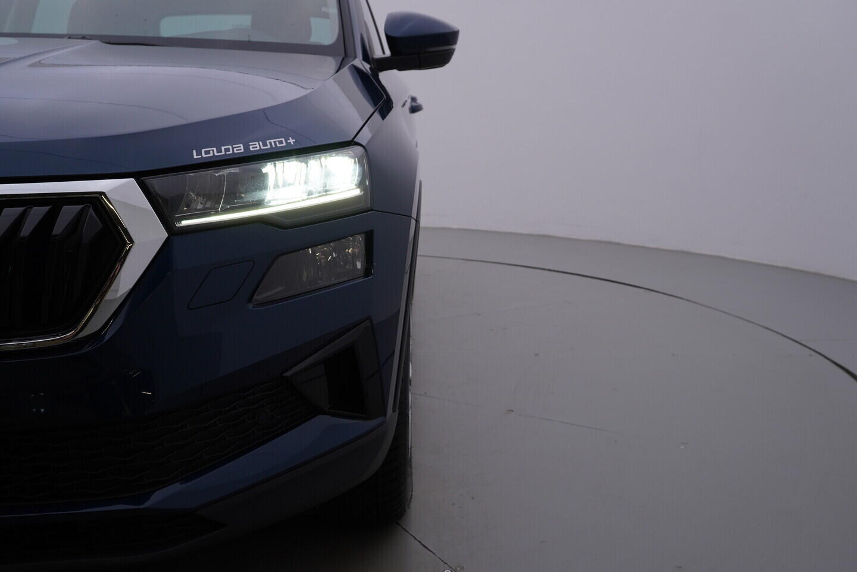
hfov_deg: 53.1
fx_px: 857
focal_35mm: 36
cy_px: 286
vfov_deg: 36.9
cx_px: 428
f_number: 5
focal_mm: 24
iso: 125
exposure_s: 1/125
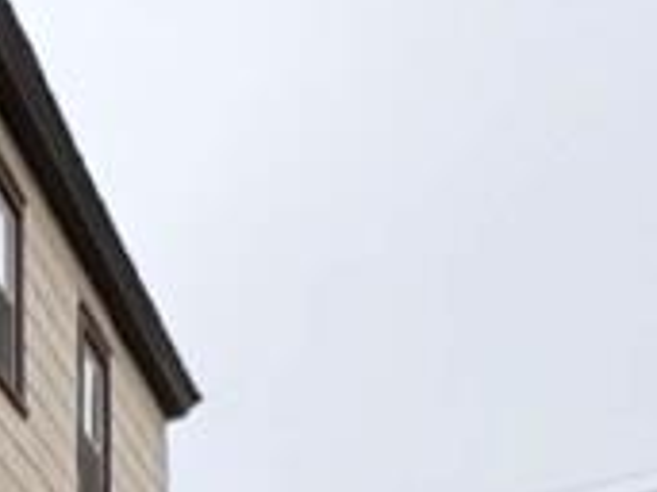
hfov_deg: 16.3
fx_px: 1593
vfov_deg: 13.4
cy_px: 1147
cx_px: -745
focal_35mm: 84
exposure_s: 1/341
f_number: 2.2
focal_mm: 2.22
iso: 40
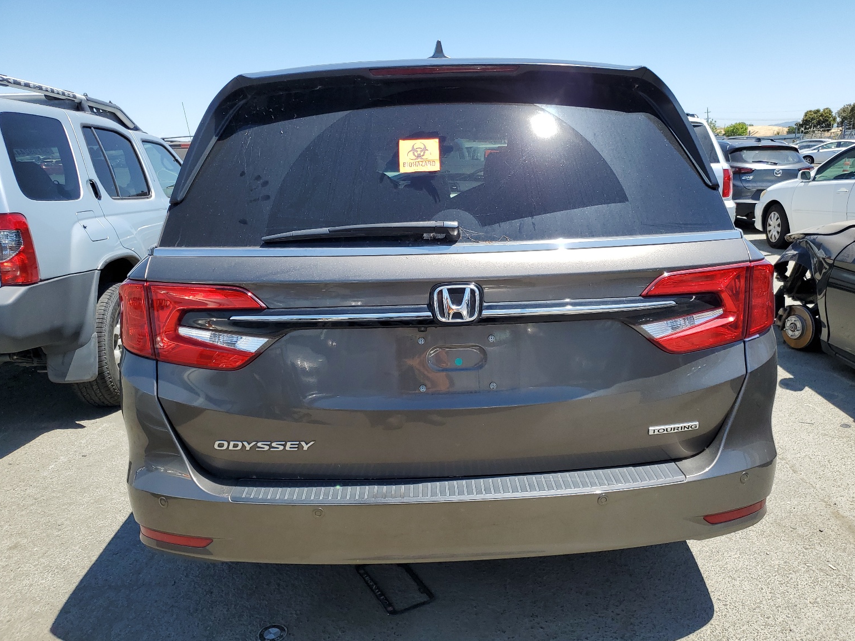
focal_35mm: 27
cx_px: 437
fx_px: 667
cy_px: 317
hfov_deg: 65.3
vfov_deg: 51.4
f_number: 1.5
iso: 50
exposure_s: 1/2500
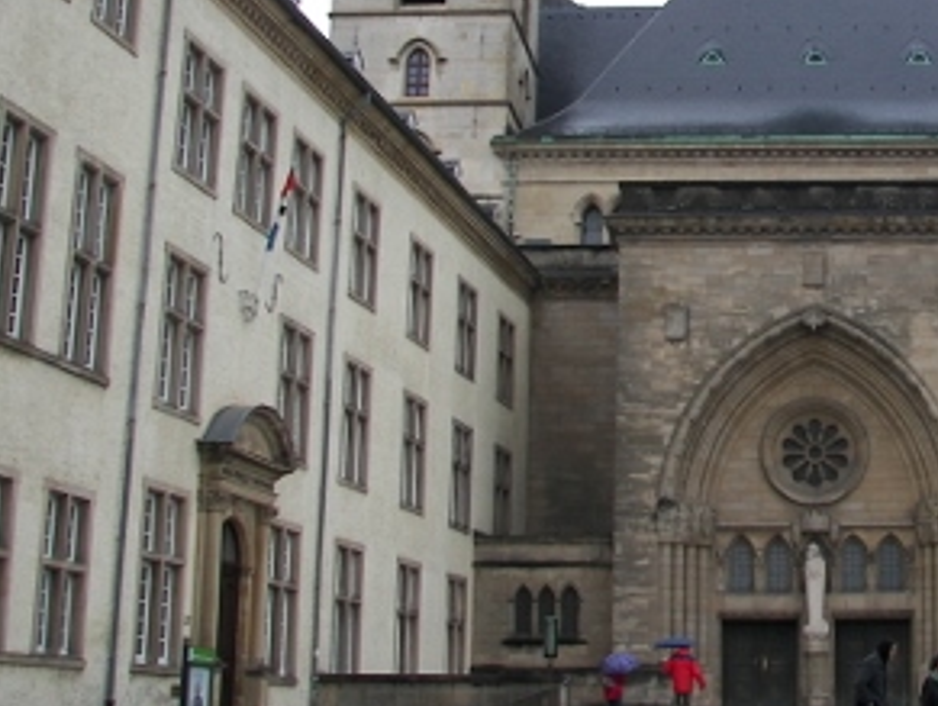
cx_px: 832
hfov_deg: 27.6
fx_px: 1845
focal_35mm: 68
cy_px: 230
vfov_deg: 21.6
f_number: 2.8
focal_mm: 6
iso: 50
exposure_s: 1/125
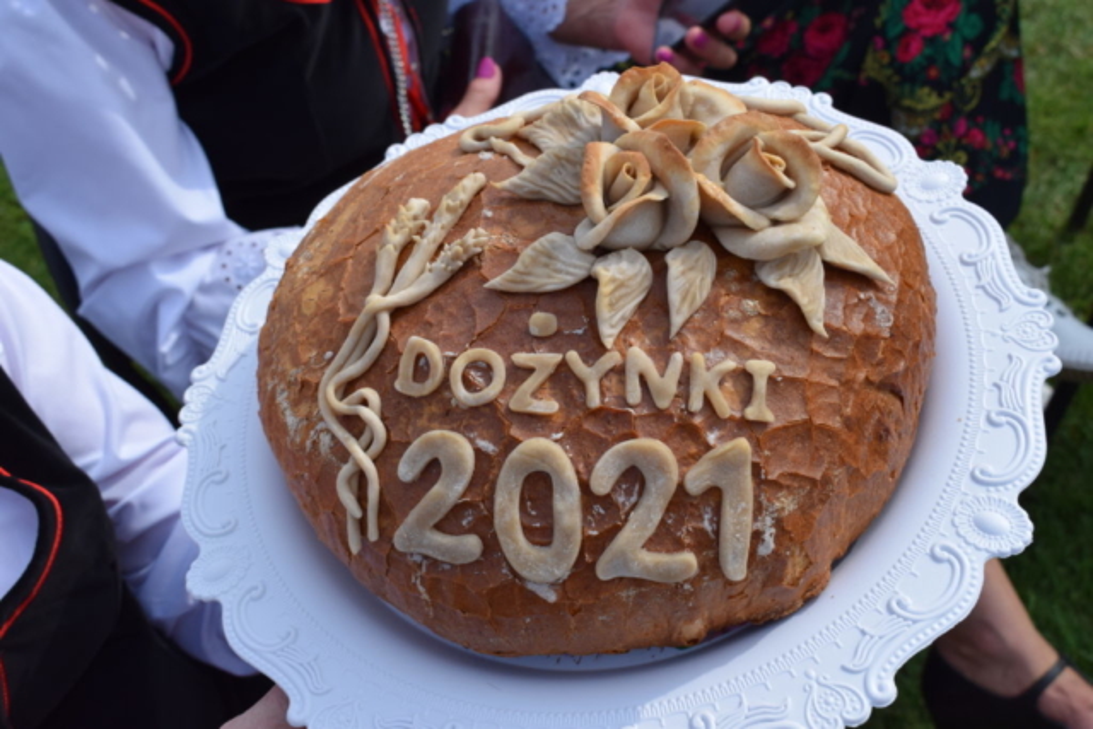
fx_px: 1366
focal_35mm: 45
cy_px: 364
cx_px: 546
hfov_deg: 43.6
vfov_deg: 29.9
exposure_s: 1/400
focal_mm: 30
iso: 200
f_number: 10
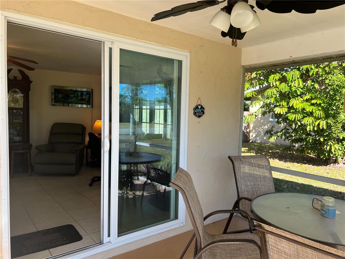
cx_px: 172
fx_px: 259
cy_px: 130
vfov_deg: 53.1
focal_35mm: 26
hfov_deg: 67.3
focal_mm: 5.7
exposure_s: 1/509
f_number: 1.5
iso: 50
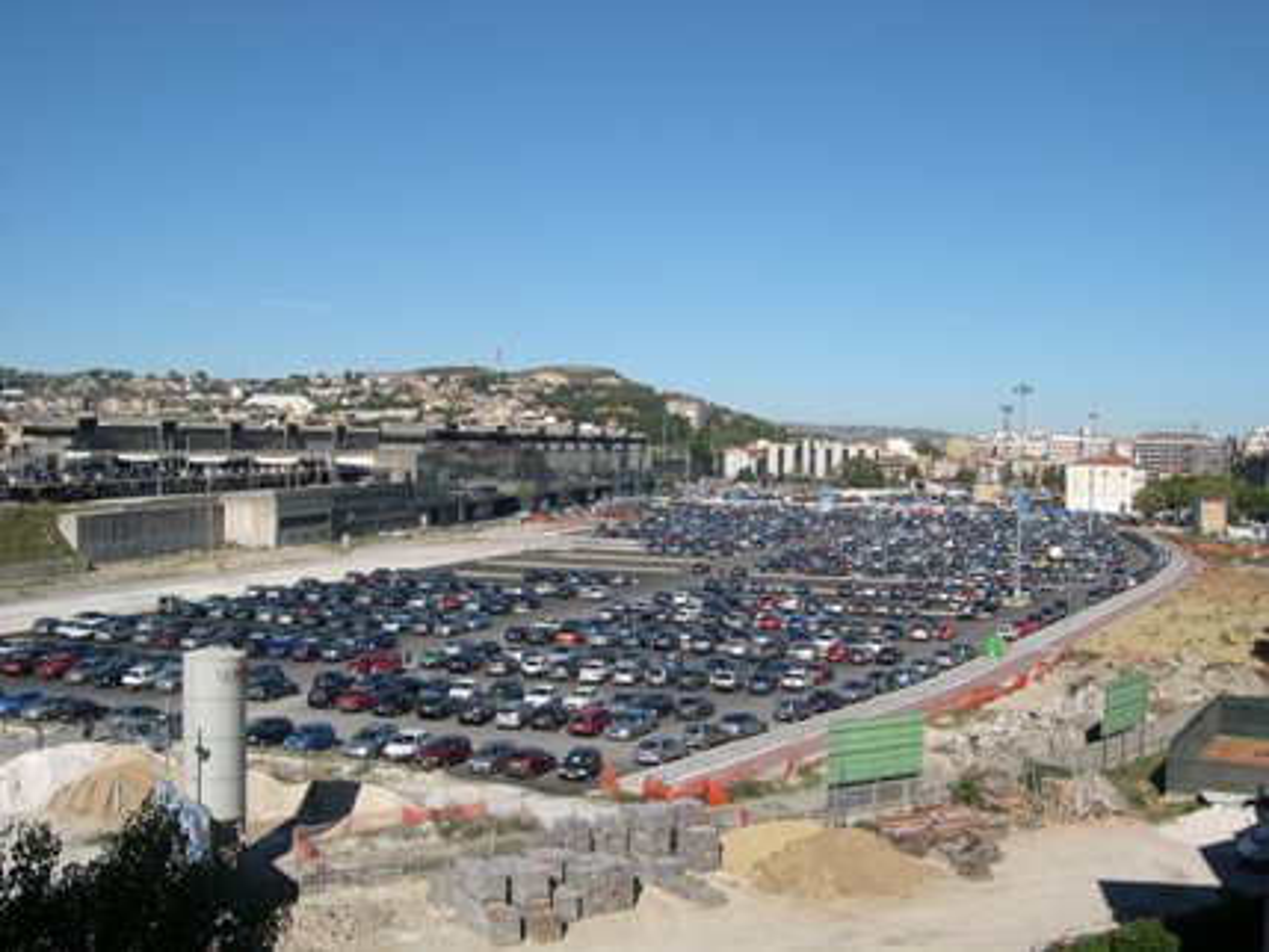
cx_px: 634
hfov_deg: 49.0
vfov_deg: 37.7
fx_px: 1393
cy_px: 476
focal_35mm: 38
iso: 100
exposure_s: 1/294
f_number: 7.6
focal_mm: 8
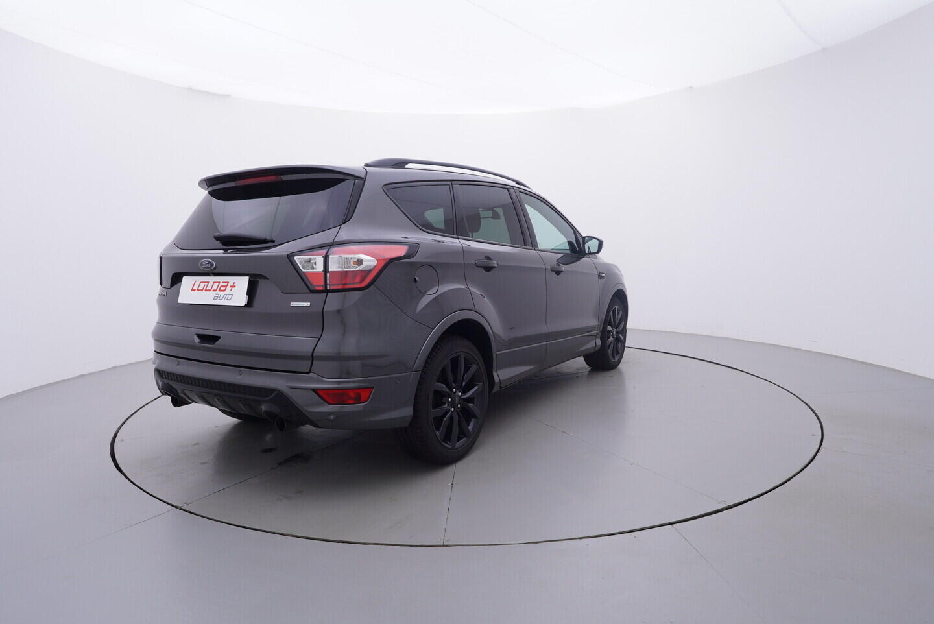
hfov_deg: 77.3
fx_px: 584
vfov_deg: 56.2
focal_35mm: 22
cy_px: 312
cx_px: 467
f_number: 5
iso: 200
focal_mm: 15
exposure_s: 1/80
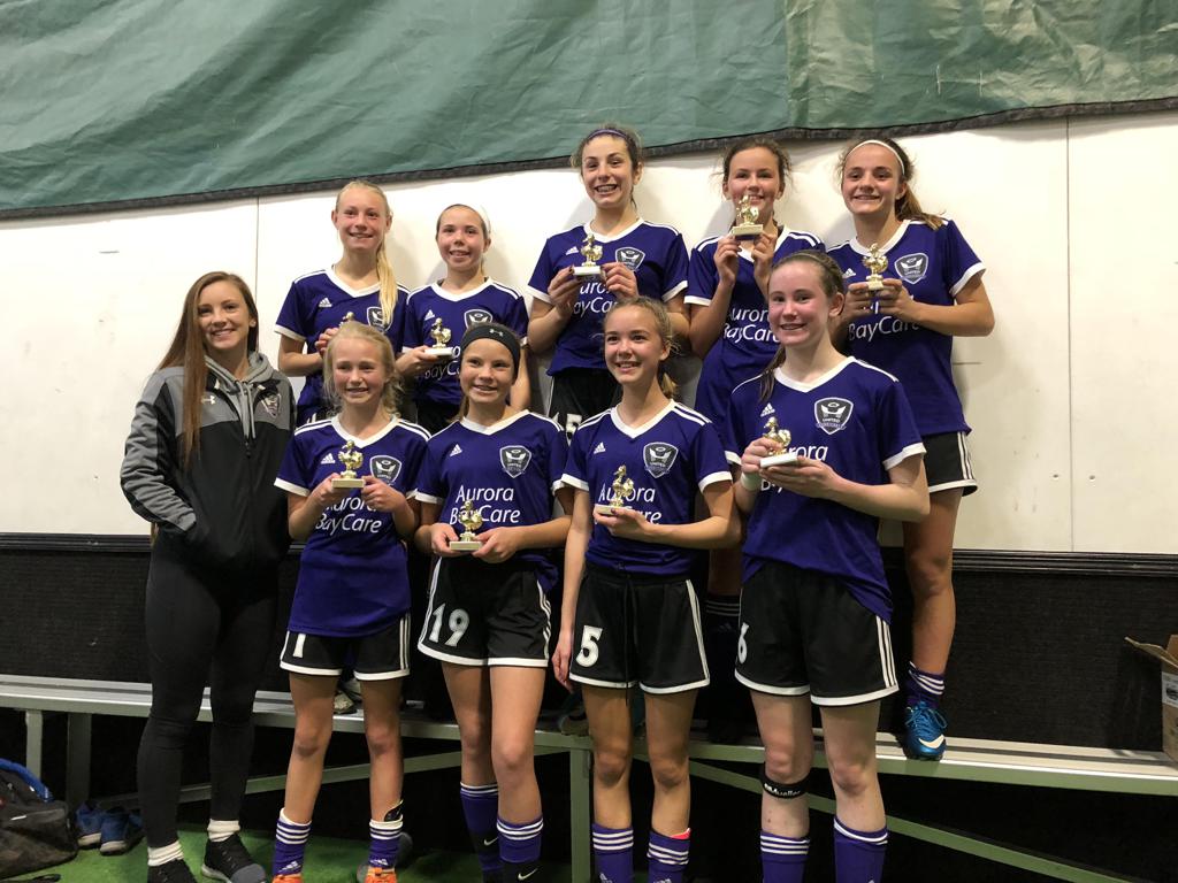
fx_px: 953
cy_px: 442
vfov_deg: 49.7
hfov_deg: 63.4
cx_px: 589
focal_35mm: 28
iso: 100
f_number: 1.8
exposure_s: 1/13
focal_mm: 3.99
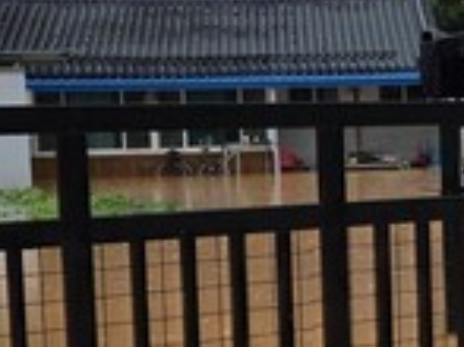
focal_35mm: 94
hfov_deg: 20.2
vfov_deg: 15.7
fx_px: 1259
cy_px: 211
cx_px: 473
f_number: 1.7
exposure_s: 1/180
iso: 50
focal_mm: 6.3
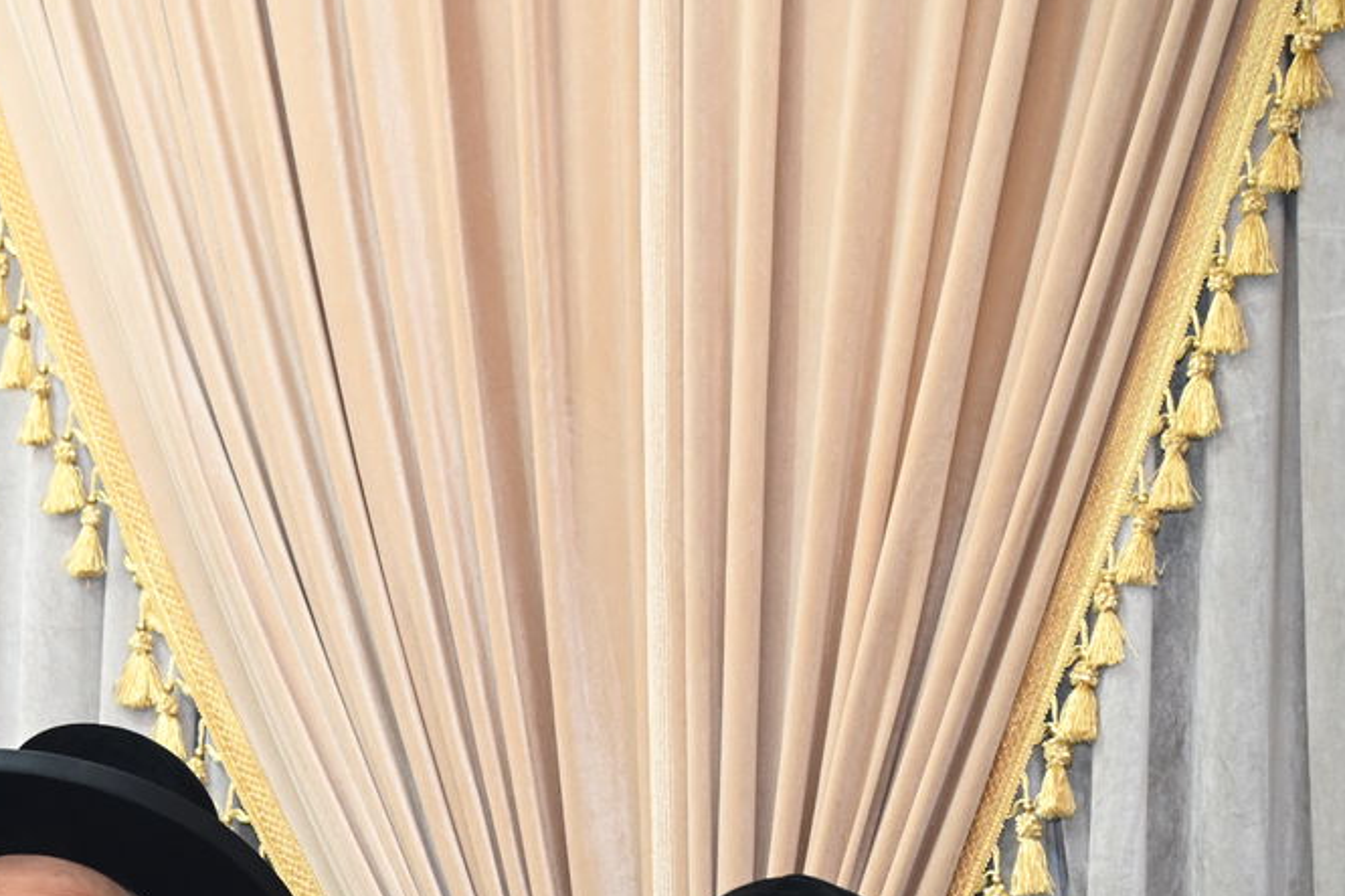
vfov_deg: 6.8
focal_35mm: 200
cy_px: 845
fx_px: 7470
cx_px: -34
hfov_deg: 10.2
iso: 1600
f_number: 4.5
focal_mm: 95
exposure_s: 1/160
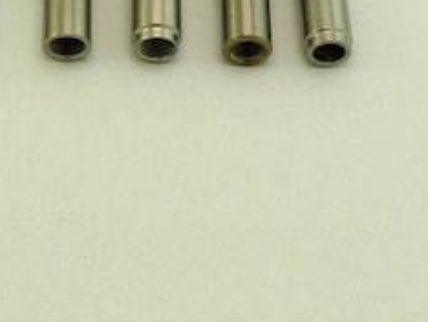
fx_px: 1547
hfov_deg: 15.6
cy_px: -92
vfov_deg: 11.6
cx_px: 82
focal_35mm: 125
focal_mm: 4.8
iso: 100
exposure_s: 1/160
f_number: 4
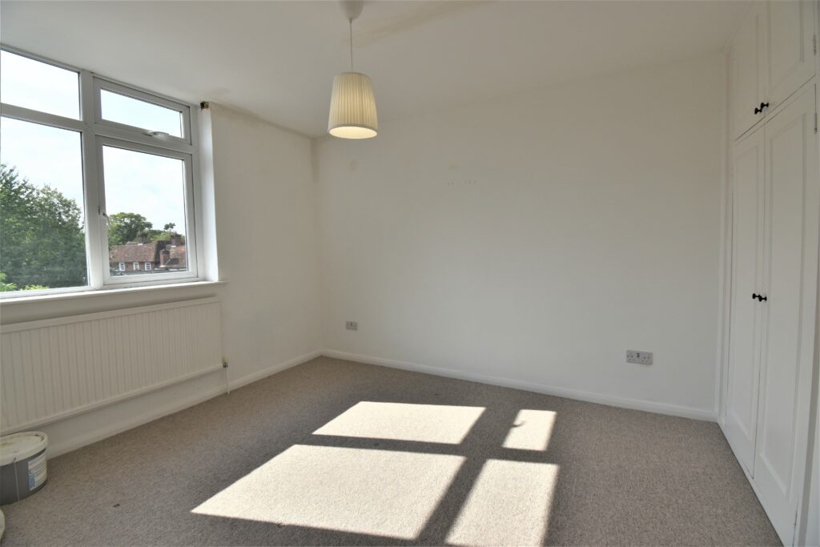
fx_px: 342
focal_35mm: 15
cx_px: 410
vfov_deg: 77.3
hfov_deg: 100.4
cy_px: 274
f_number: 8
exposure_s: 1/250
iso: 140
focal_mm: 10
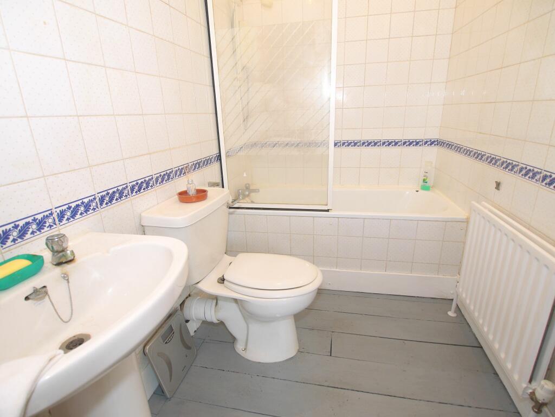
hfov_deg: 87.8
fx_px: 289
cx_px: 278
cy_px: 208
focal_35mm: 18
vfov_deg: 71.6
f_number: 4
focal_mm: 9
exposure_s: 1/60
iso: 100
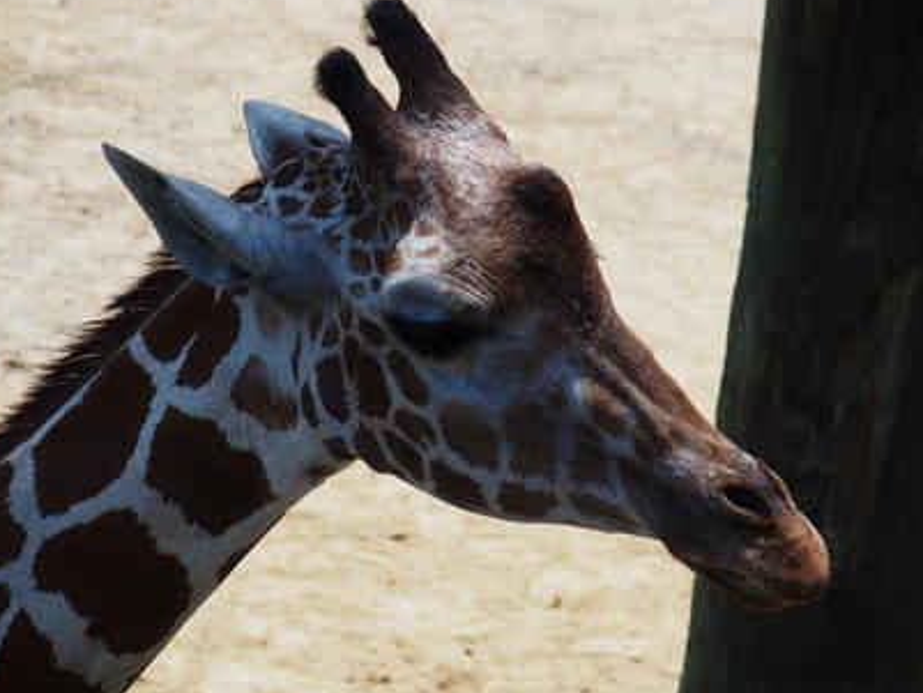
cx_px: 453
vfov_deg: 6.0
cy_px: 352
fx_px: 6588
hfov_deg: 8.0
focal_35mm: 247
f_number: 3.5
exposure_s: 1/1000
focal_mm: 46.7
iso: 100
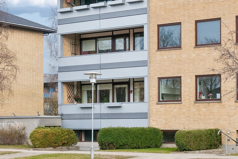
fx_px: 562
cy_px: 75
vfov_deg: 16.1
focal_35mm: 85
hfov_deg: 23.4
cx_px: 208
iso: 250
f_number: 9
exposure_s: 1/320
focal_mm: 28
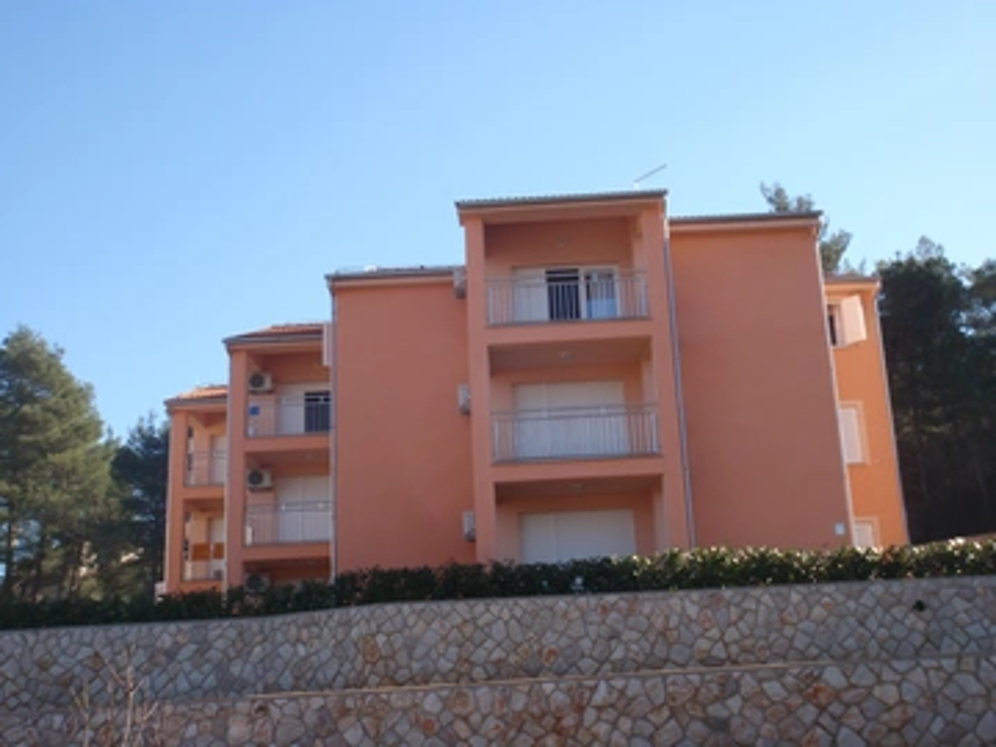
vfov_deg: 34.3
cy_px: 374
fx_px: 1208
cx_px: 498
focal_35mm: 42
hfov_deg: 44.8
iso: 64
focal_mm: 7.57
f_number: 6.3
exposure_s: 1/80
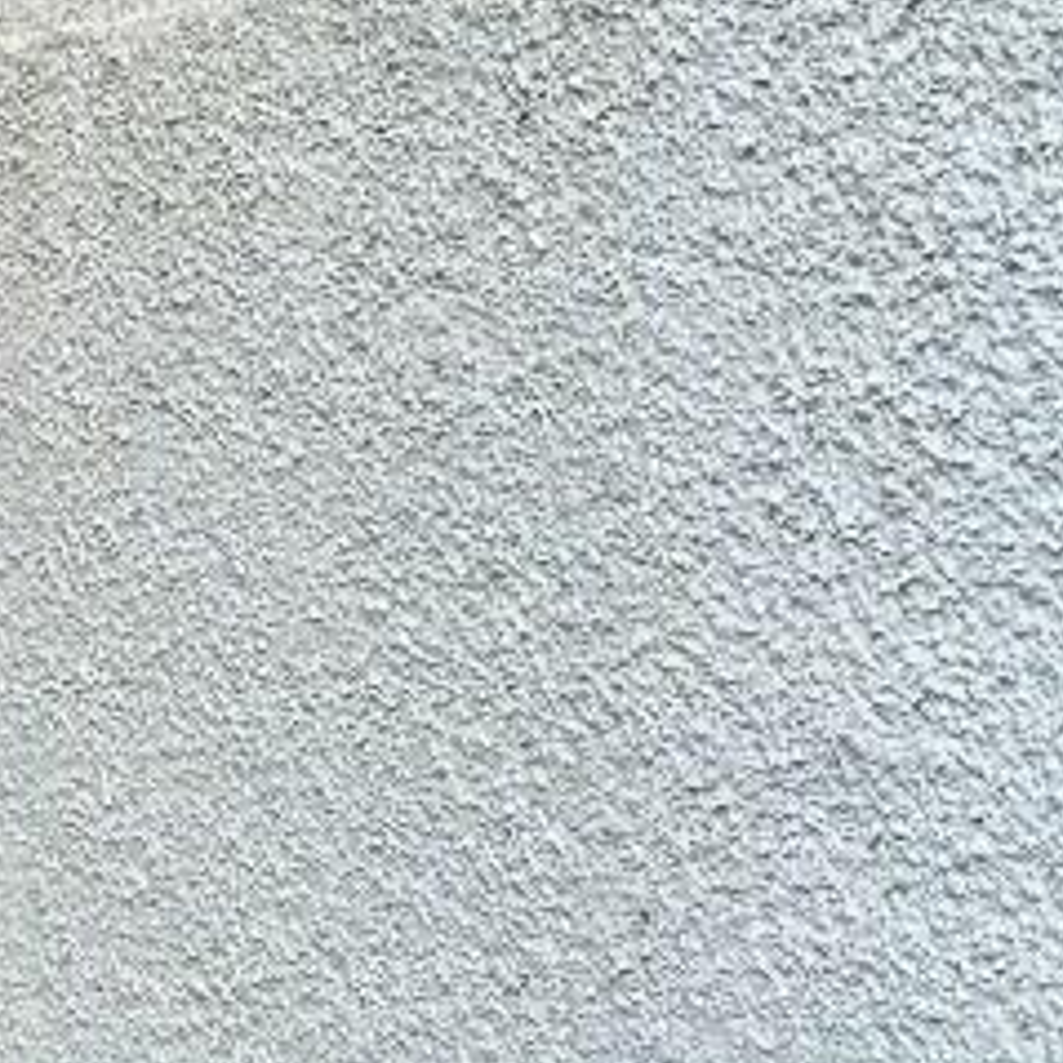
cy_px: 480
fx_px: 3162
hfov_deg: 17.2
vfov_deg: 19.1
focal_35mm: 91
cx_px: -547
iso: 64
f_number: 1.78
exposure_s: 1/196
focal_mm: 6.86
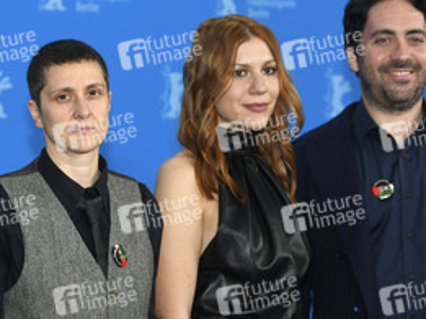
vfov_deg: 11.1
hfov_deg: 14.8
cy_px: 173
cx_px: 117
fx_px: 1635
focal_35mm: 133
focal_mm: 80
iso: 640
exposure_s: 1/400
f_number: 4
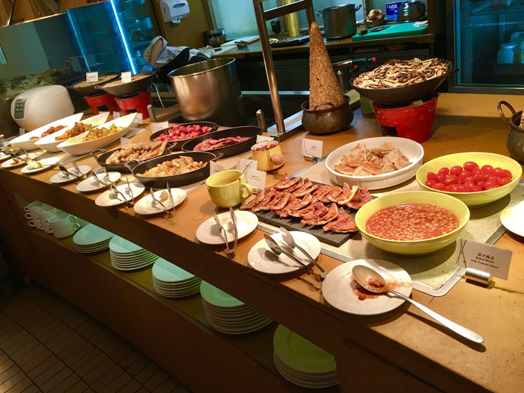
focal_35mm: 29
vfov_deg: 48.2
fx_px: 439
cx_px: 262
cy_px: 196
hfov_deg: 61.7
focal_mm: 4.15
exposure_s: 1/30
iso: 25
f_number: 2.2
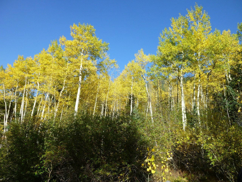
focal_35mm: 25
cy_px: 91
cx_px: 121
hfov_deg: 69.4
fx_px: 175
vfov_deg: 54.9
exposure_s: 1/400
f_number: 3.3
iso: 80
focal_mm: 4.5
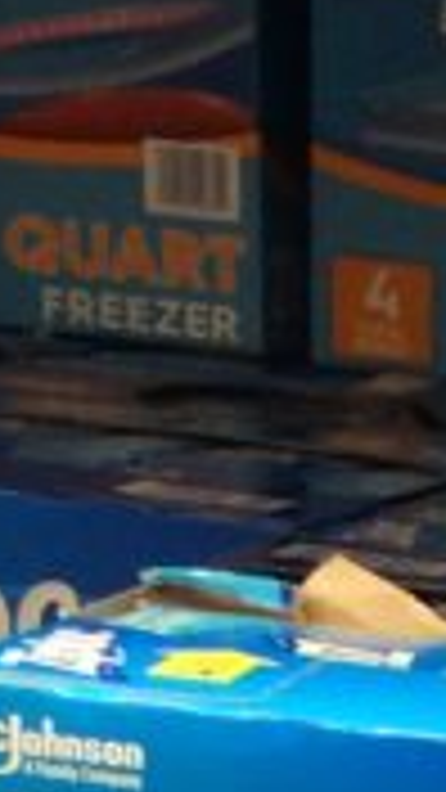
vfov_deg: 10.1
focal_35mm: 184
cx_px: 1460
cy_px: 1958
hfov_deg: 6.0
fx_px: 3868
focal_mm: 4.15
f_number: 2.2
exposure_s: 1/33
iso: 125
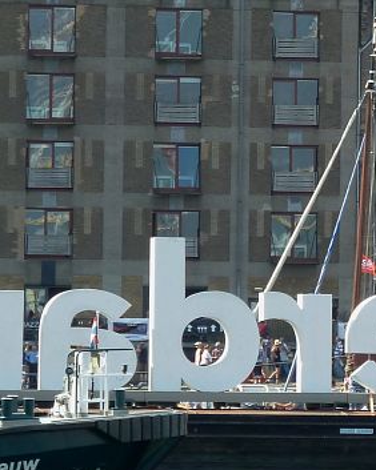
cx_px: 532
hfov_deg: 4.0
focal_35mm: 388
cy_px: 84
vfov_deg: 5.0
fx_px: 5402
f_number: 4.5
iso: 80
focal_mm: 22.5
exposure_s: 1/160
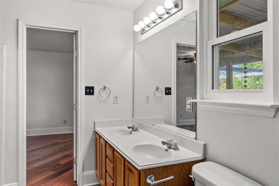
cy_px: 93
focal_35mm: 24
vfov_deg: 52.2
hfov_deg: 72.6
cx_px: 140
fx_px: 190
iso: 125
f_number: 8
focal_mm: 24.5
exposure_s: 2
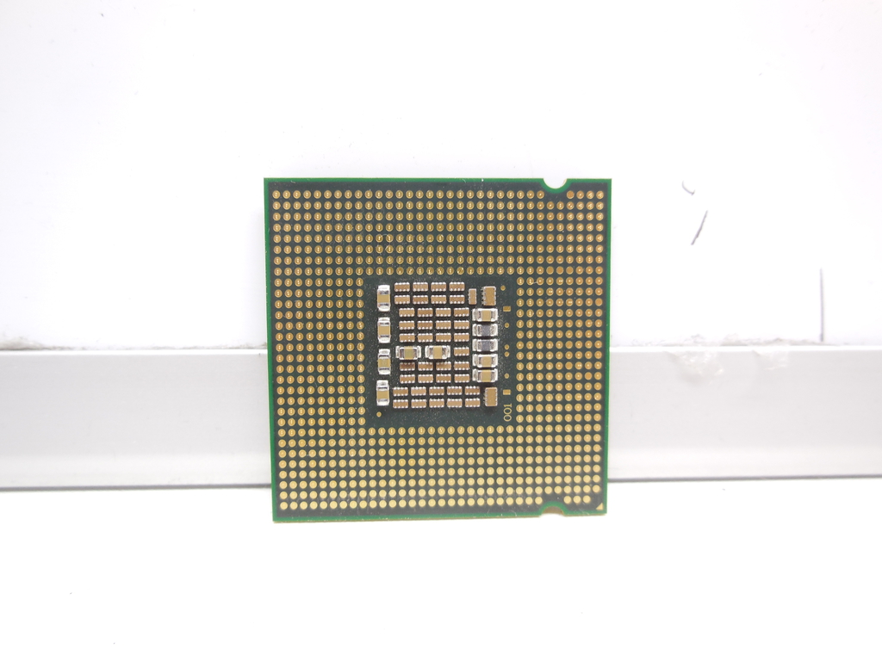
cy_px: 330
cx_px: 441
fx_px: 637
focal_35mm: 25
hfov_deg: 69.4
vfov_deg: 54.9
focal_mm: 4.5
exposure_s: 1/50
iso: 125
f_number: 3.1
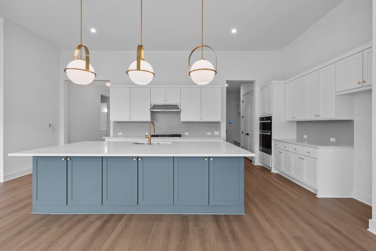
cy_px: 126
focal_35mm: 16
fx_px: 167
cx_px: 188
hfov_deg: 96.7
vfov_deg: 73.8
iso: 1000
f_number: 11
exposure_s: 1/30
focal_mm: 16
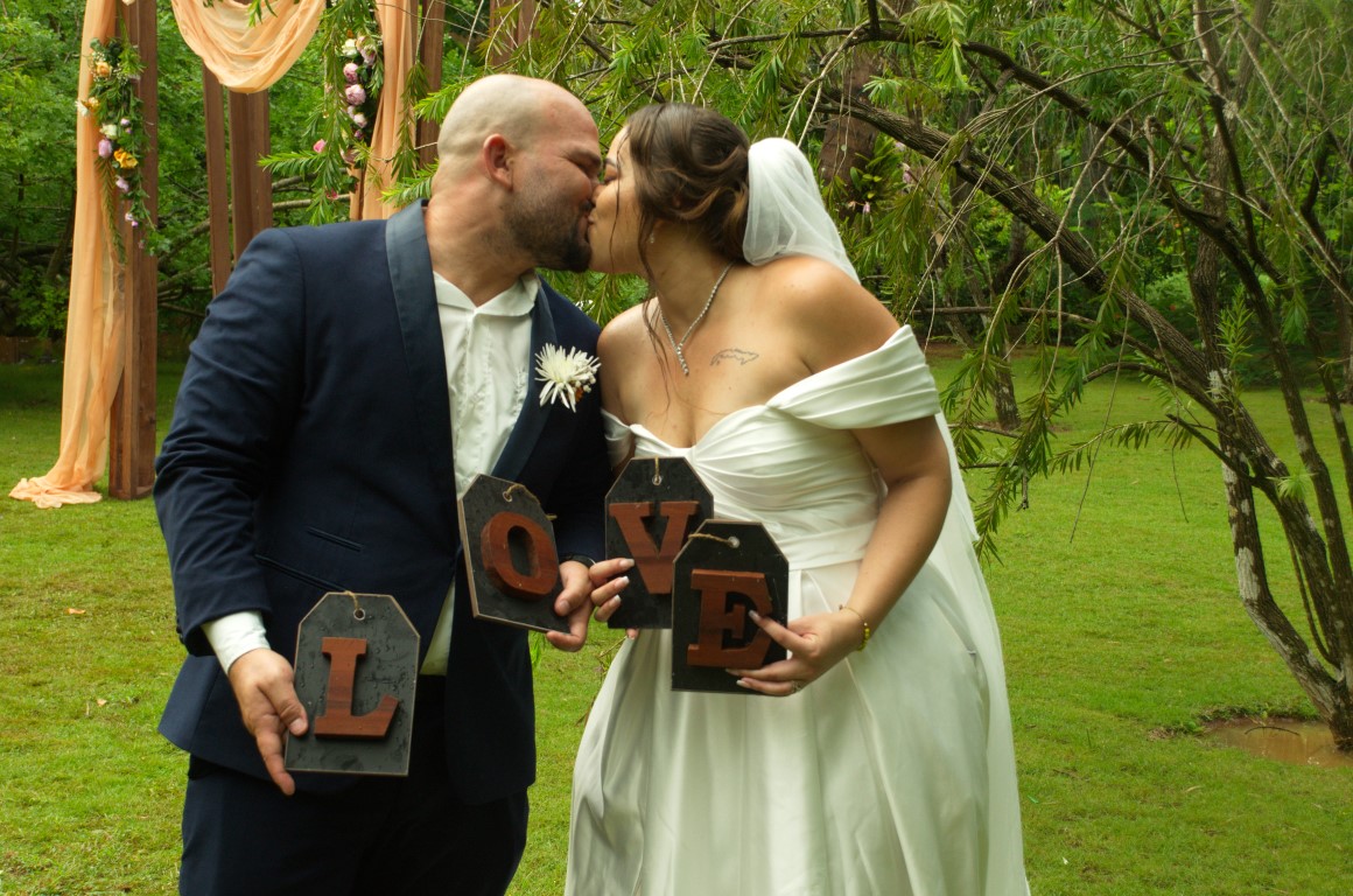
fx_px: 2250
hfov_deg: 33.5
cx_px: 676
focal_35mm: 60
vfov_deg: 22.5
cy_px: 448
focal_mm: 40
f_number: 7.1
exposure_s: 1/160
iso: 800
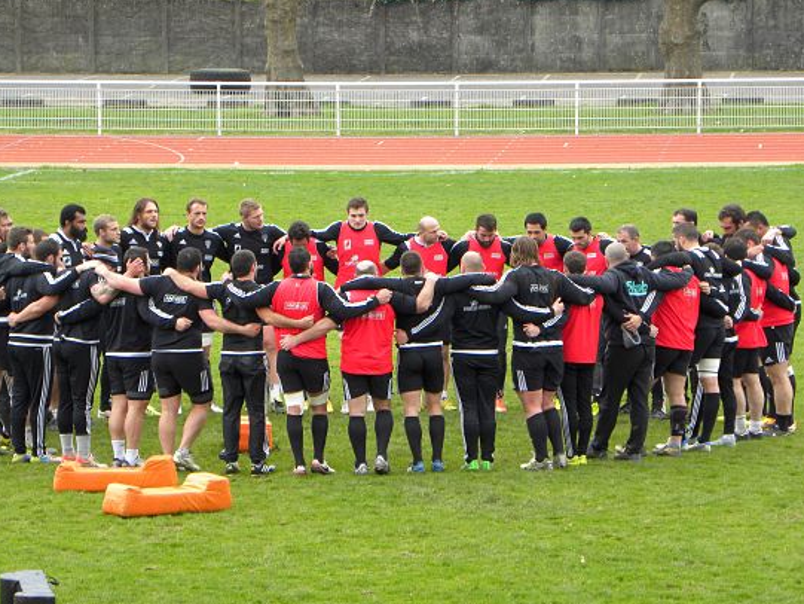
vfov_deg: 6.3
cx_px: 367
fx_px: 5459
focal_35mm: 235
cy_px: 306
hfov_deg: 8.4
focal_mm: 37.7
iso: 64
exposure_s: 1/28.3
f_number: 4.5
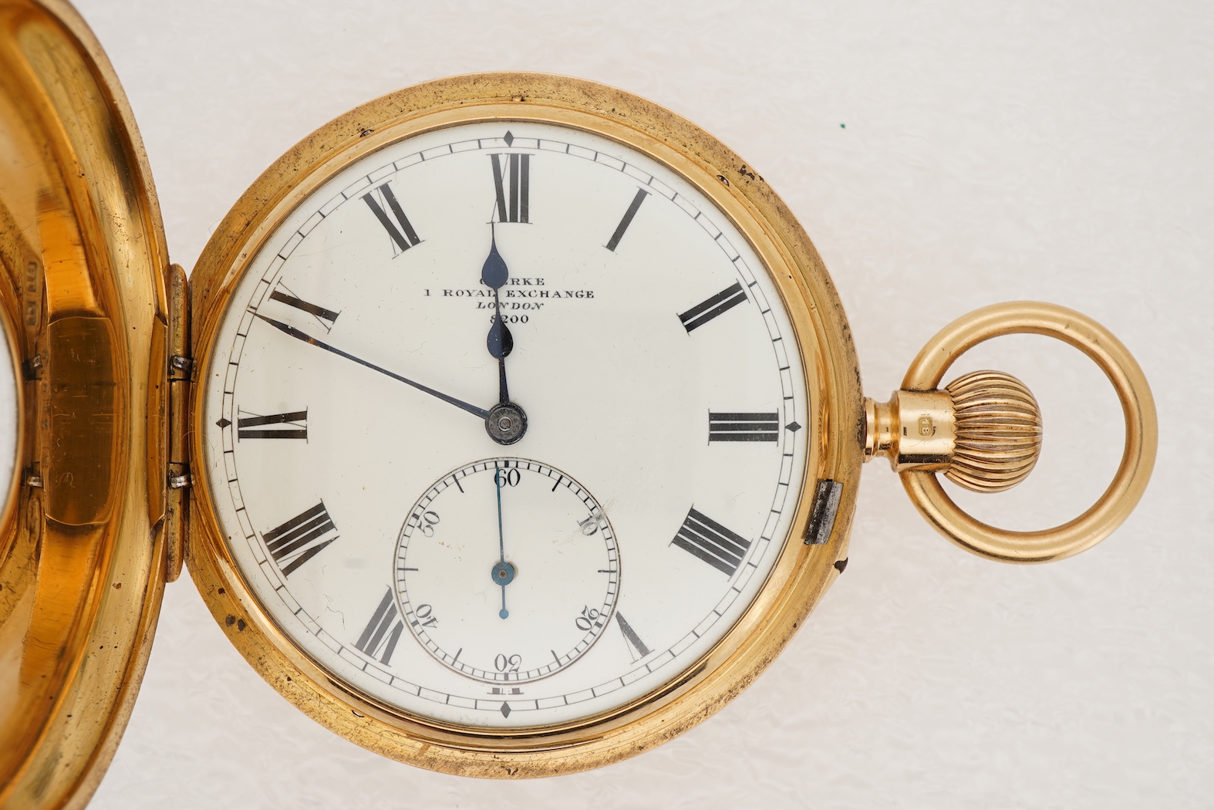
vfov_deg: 29.9
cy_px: 405
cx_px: 607
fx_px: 1518
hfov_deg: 43.6
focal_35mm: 45
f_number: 22
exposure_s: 1/160
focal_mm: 30
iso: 160
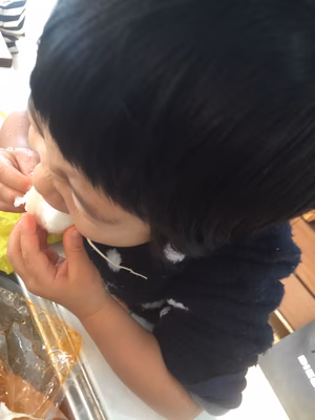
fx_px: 352
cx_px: 158
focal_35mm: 29
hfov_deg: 48.2
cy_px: 210
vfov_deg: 61.7
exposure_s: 1/15
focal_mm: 4.15
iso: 50
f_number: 2.2
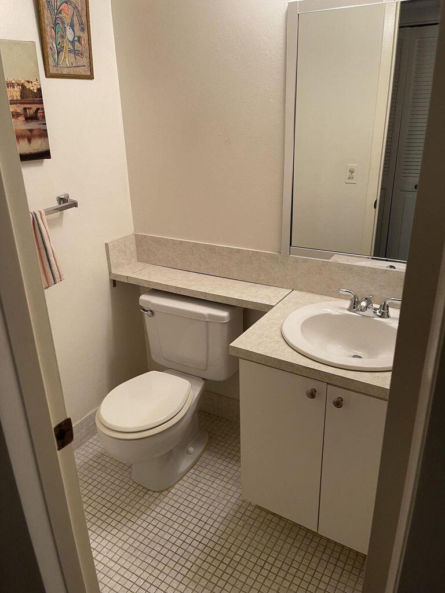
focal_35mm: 26
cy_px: 296
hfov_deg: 53.1
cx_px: 222
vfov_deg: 67.3
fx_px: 446
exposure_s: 1/60
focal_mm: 5.1
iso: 80
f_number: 1.6
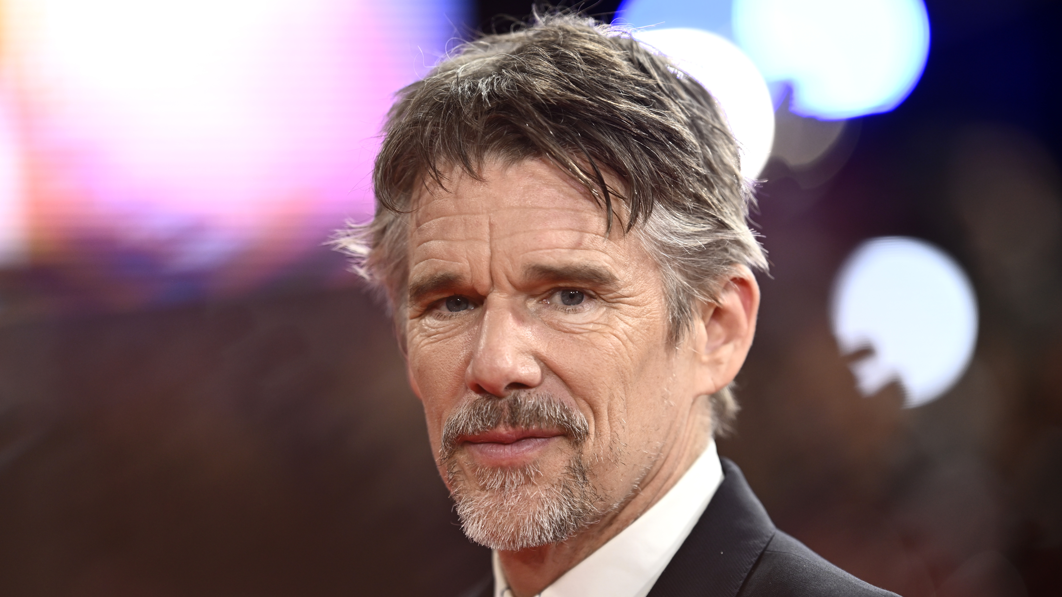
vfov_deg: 5.8
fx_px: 5914
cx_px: 530
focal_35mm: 210
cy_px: 335
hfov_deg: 10.3
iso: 800
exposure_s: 1/640
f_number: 2
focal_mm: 200
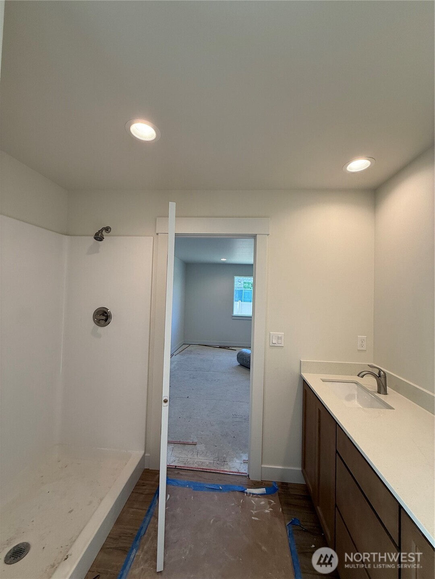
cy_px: 290
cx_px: 218
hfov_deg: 85.7
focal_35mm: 14
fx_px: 235
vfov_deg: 102.1
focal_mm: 2.22
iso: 80
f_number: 2.2
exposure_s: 1/120
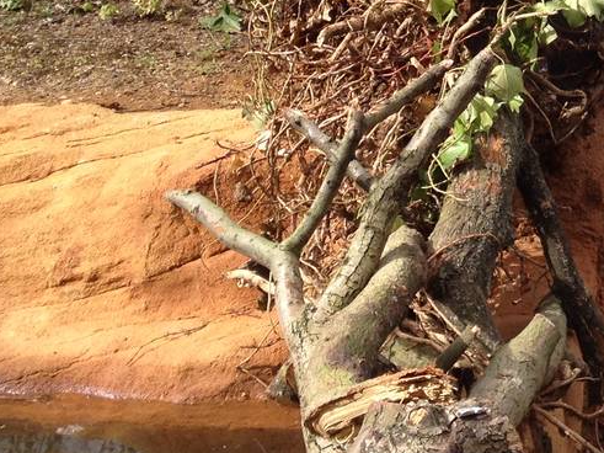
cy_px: -58
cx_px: 702
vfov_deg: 12.7
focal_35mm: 114
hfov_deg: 16.6
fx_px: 1989
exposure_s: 1/800
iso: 50
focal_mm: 4.28
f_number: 2.4
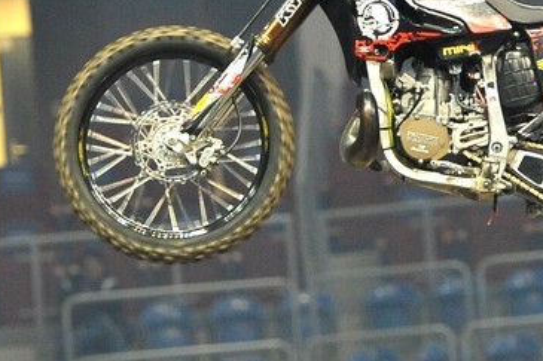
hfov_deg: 3.9
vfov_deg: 2.6
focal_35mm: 526
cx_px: 198
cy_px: 176
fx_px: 7930
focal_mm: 150
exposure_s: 1/500
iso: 3200
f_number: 3.2
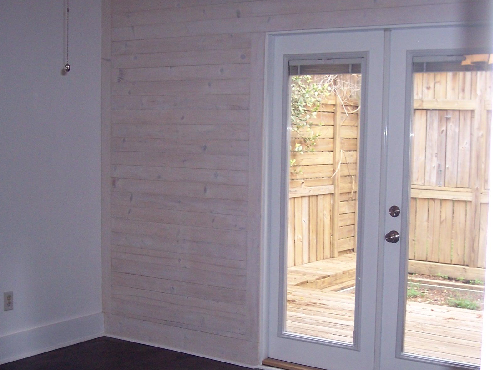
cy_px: 217
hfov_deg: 33.8
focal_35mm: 57
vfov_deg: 25.6
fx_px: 812
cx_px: 256
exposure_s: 1/60
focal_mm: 8
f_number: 2.8
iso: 140
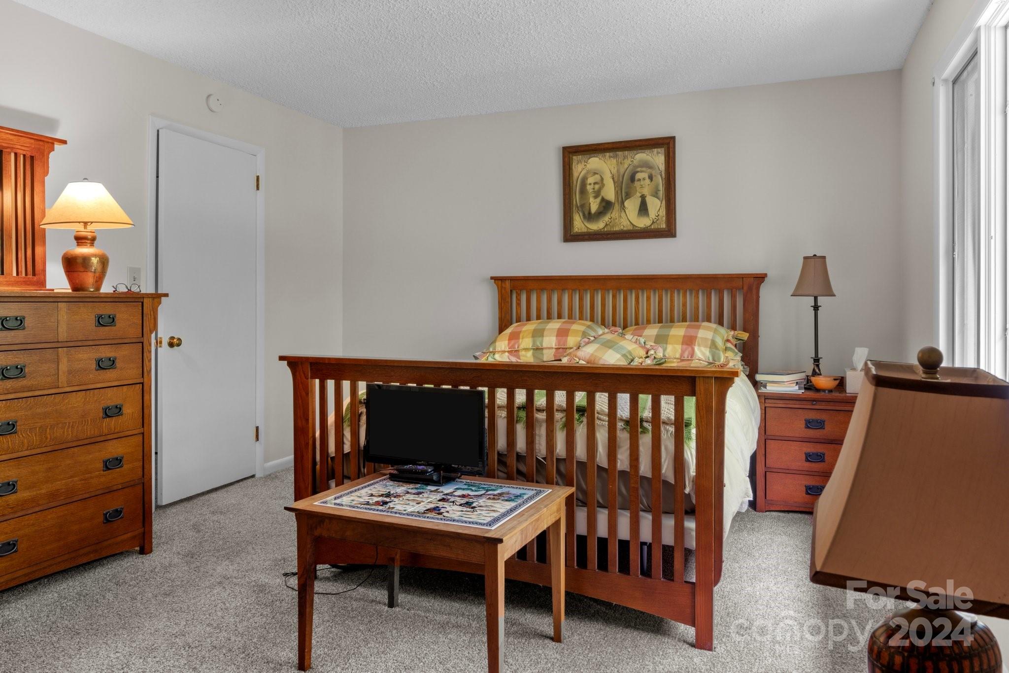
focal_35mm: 24
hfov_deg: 73.7
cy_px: 336
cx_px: 504
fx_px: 673
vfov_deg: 53.1
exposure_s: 2.5
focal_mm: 16
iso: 100
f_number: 10
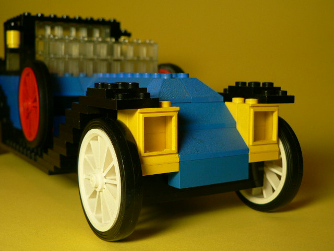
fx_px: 473
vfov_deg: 29.7
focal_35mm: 49
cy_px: 126
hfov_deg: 38.9
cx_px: 167
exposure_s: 1/50
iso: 100
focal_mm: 8.1
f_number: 2.8
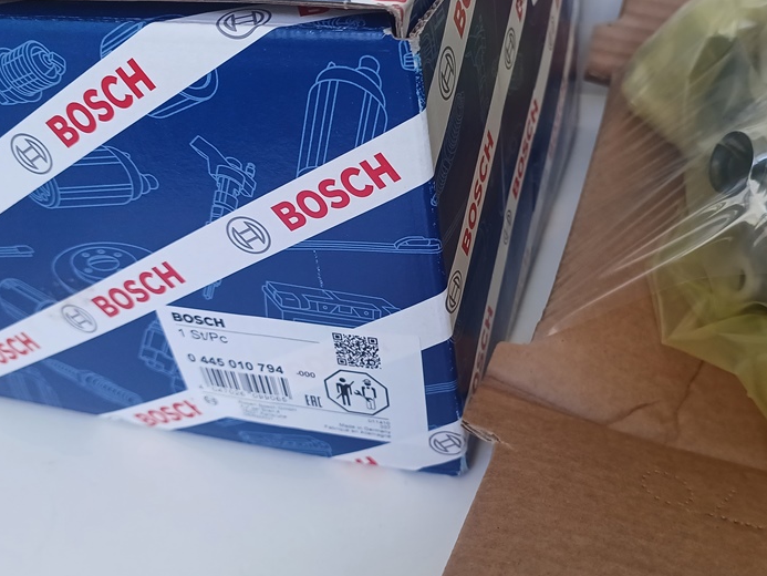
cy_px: 282
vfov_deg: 41.8
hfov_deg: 53.3
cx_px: 483
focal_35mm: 34
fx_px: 753
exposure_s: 1/50
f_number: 1.8
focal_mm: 5.06
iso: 125
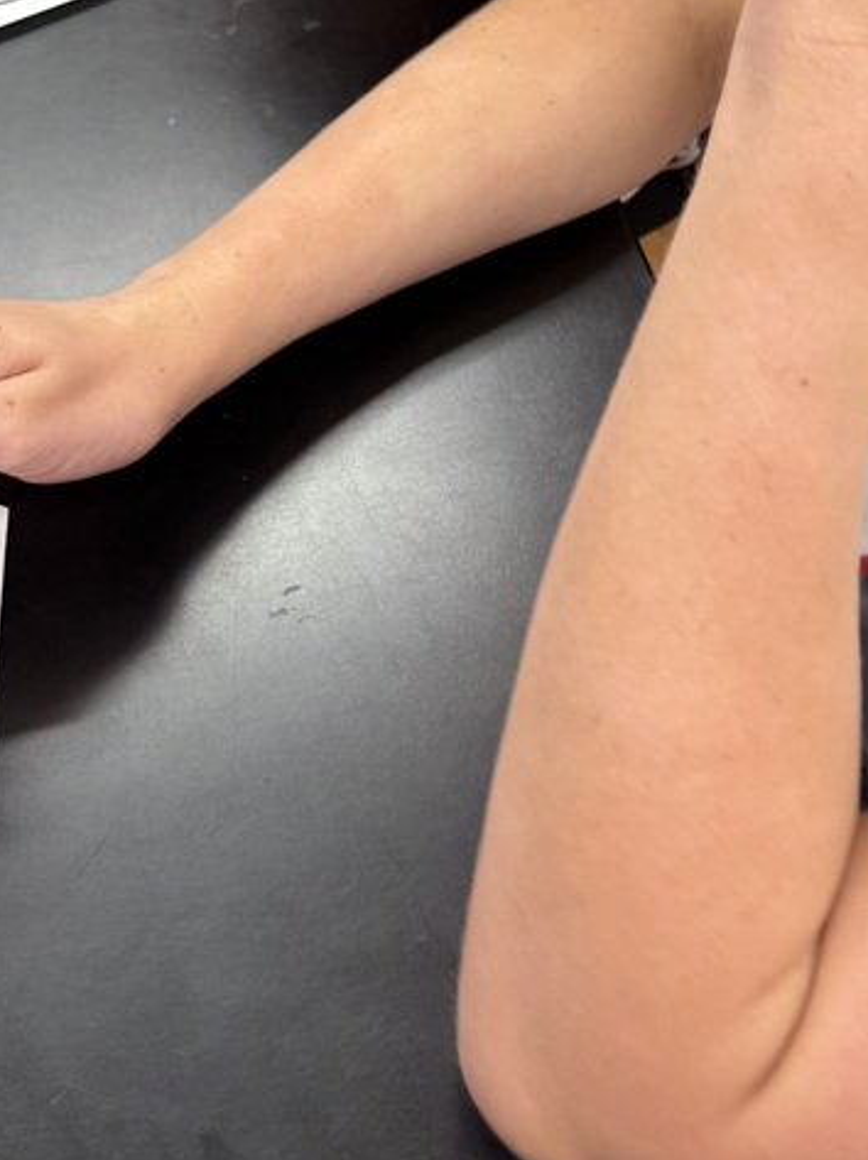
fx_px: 1741
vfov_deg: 35.9
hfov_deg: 27.9
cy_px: 267
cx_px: 302
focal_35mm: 52
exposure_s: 1/60
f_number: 1.78
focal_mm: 6.76
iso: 200
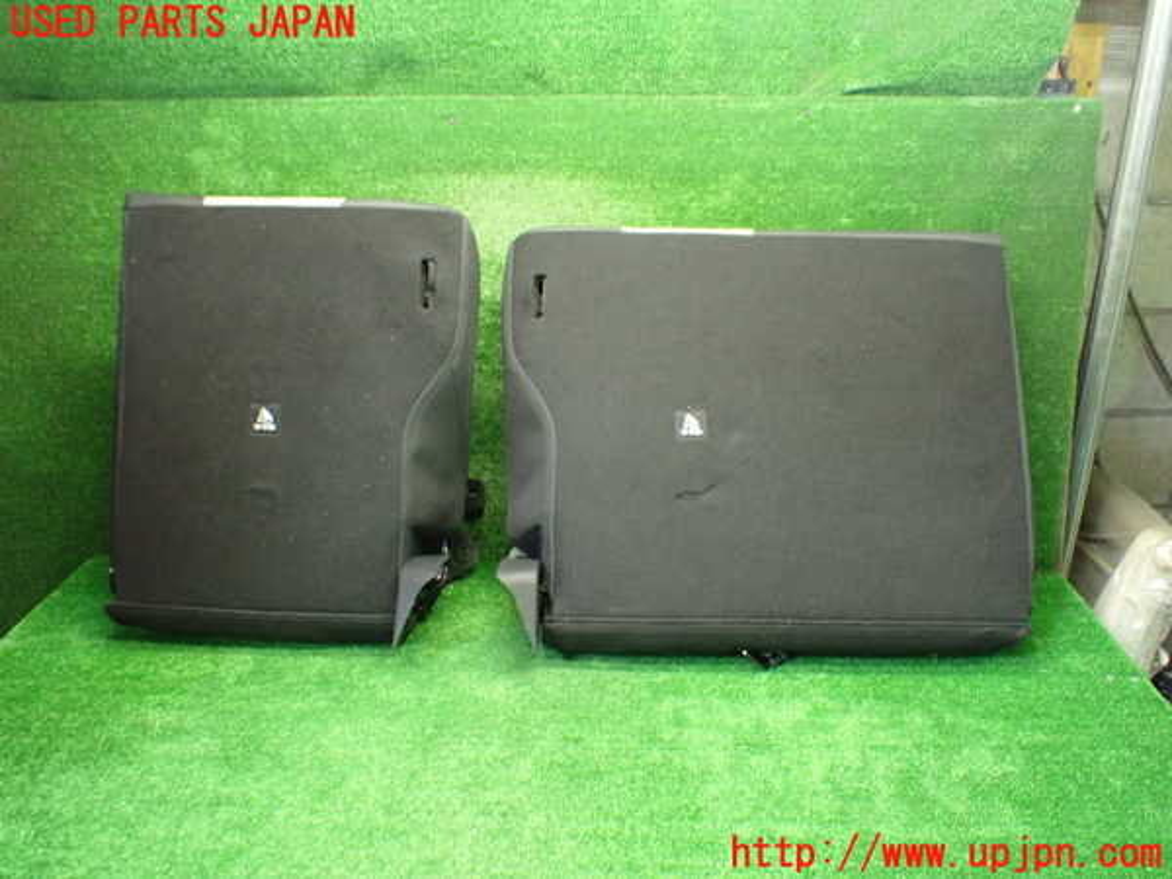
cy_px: 440
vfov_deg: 46.8
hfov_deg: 60.0
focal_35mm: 30
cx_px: 586
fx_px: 1016
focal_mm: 5.4
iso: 800
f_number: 2.3
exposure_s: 1/60
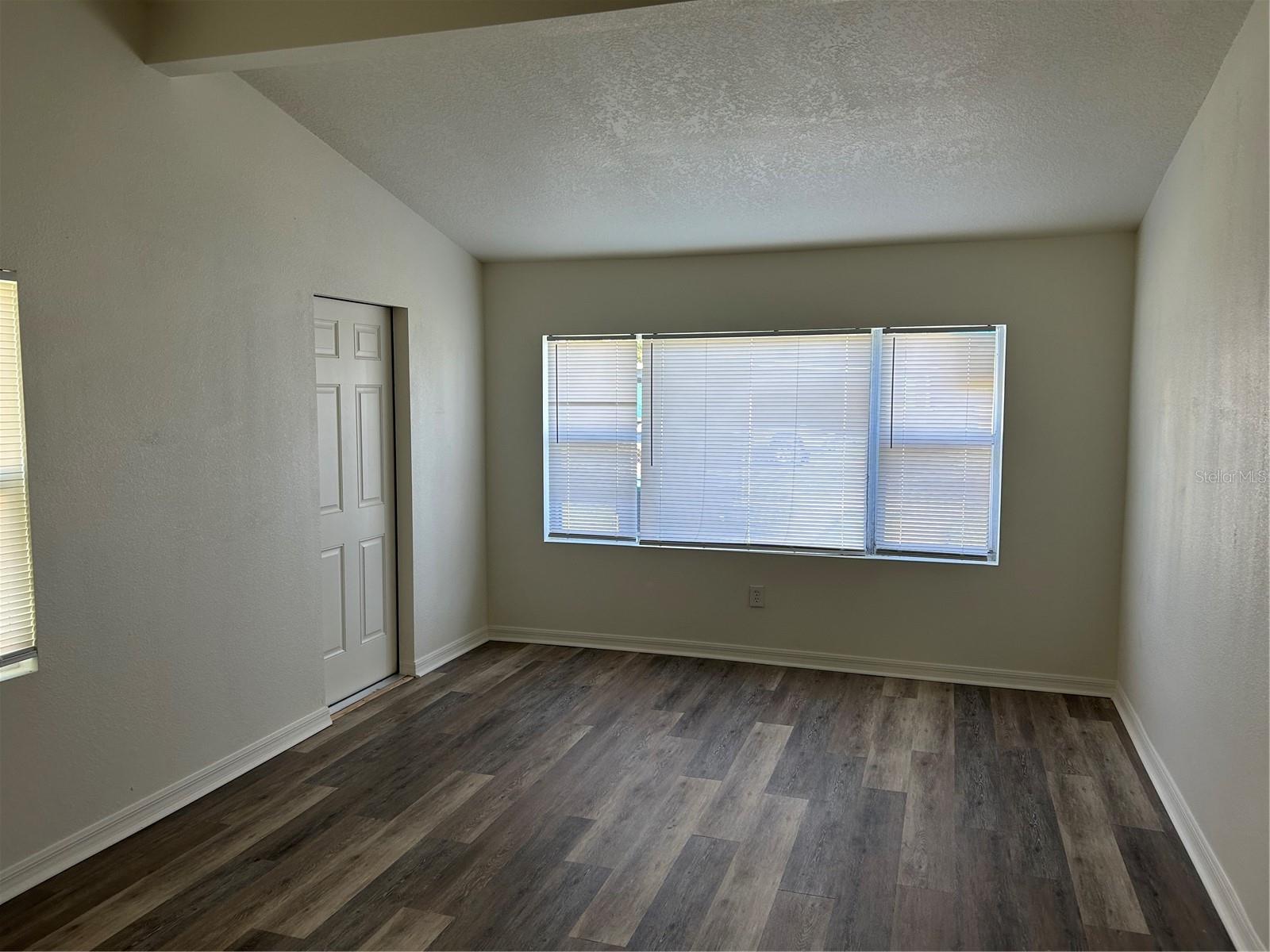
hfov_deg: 67.3
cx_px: 635
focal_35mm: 26
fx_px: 954
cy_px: 476
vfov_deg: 53.1
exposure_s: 1/121
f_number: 1.5
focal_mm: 5.7
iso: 80
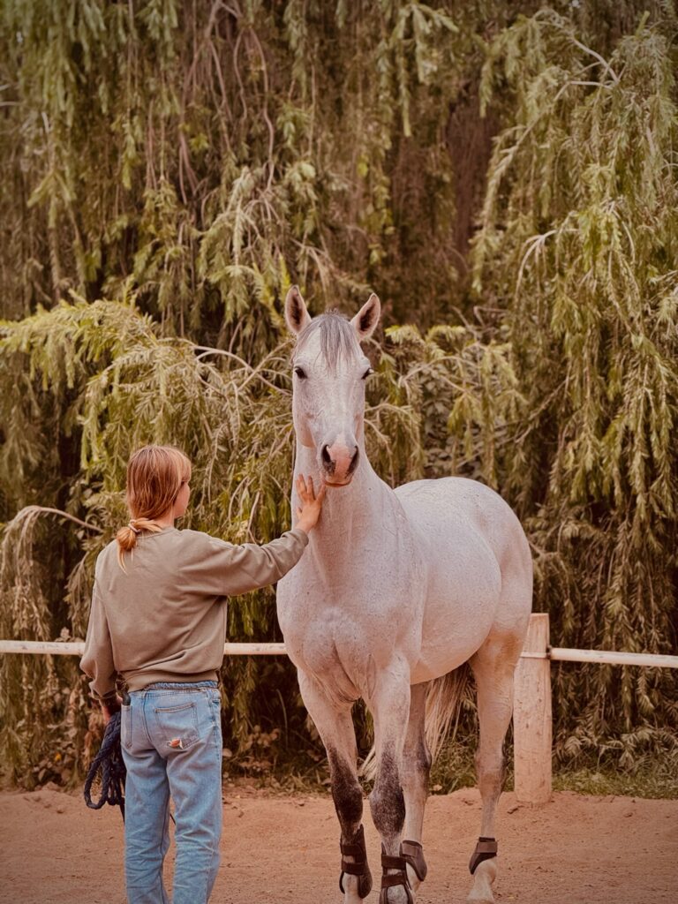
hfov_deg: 12.3
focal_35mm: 120
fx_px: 3134
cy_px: 452
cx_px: 339
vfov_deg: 16.4
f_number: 2.8
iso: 80
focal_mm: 15.66
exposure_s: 1/99
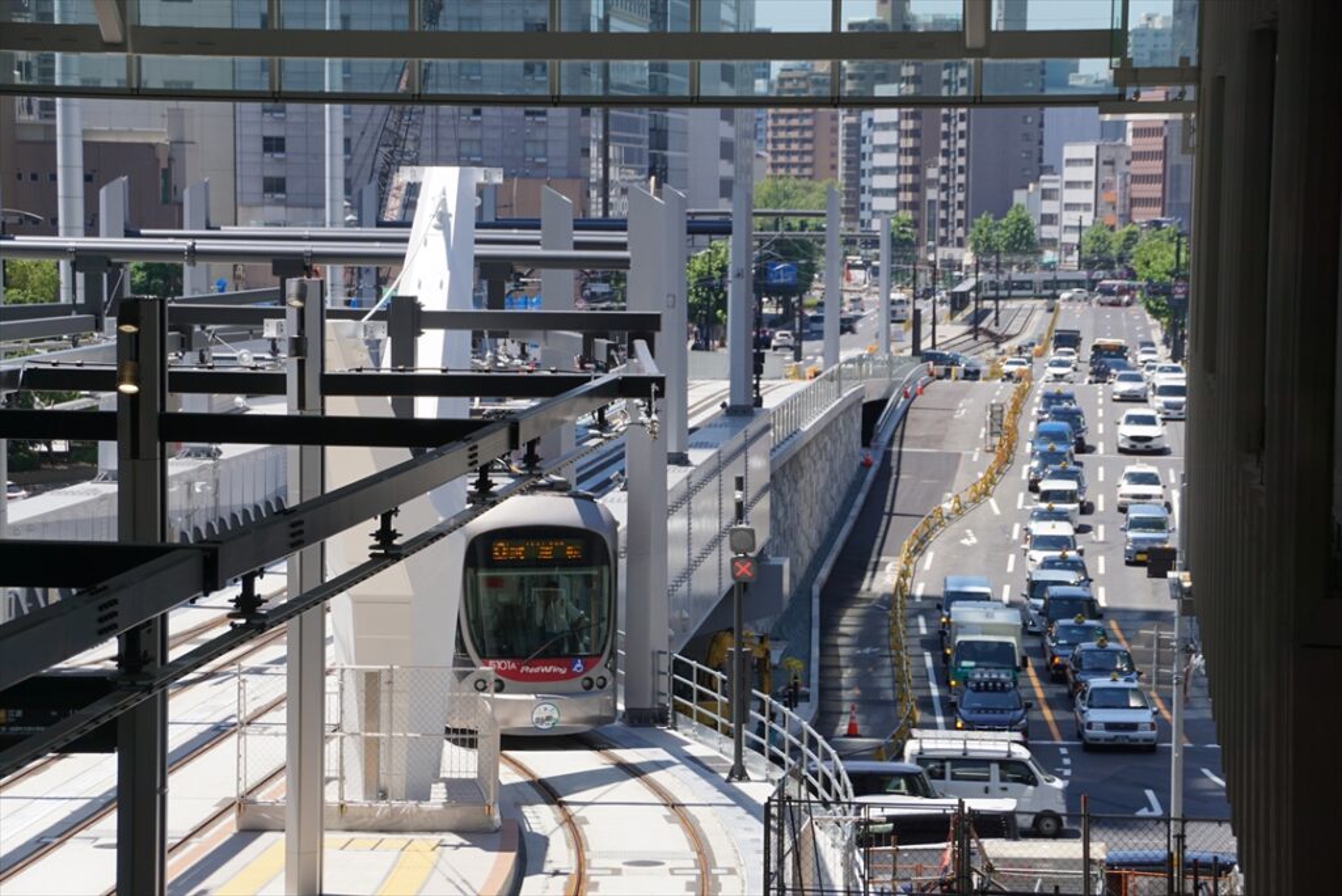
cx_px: 671
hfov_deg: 16.1
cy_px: 448
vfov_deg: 10.8
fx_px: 4755
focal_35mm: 128
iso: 100
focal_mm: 85
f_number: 7.1
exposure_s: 1/250
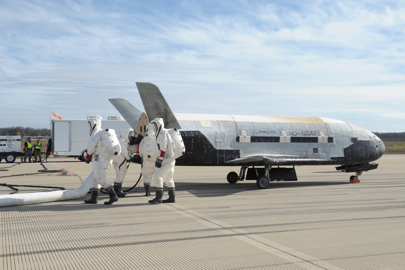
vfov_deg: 30.5
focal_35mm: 44
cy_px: 135
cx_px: 202
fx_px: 495
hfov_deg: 44.5
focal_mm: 44
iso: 400
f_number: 7.1
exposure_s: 1/1250
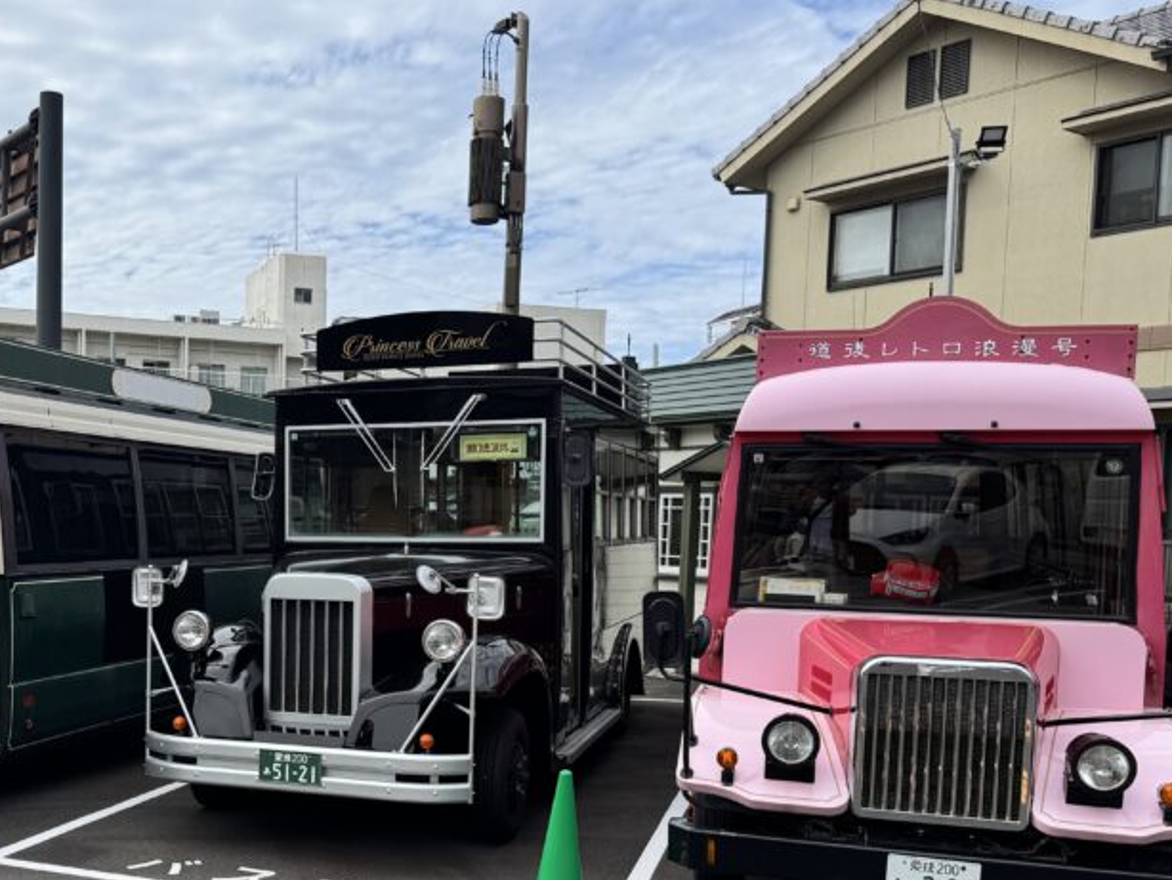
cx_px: 313
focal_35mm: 40
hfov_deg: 45.4
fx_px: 1355
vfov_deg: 35.5
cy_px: 611
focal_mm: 6.76
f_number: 1.78
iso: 80
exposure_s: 1/4049
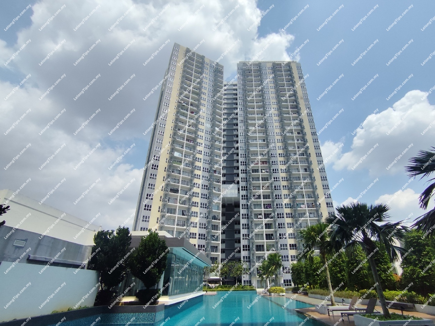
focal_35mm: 16
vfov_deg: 78.1
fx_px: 201
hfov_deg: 94.5
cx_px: 218
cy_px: 163
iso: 50
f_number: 2.2
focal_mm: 1.65
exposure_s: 1/3450
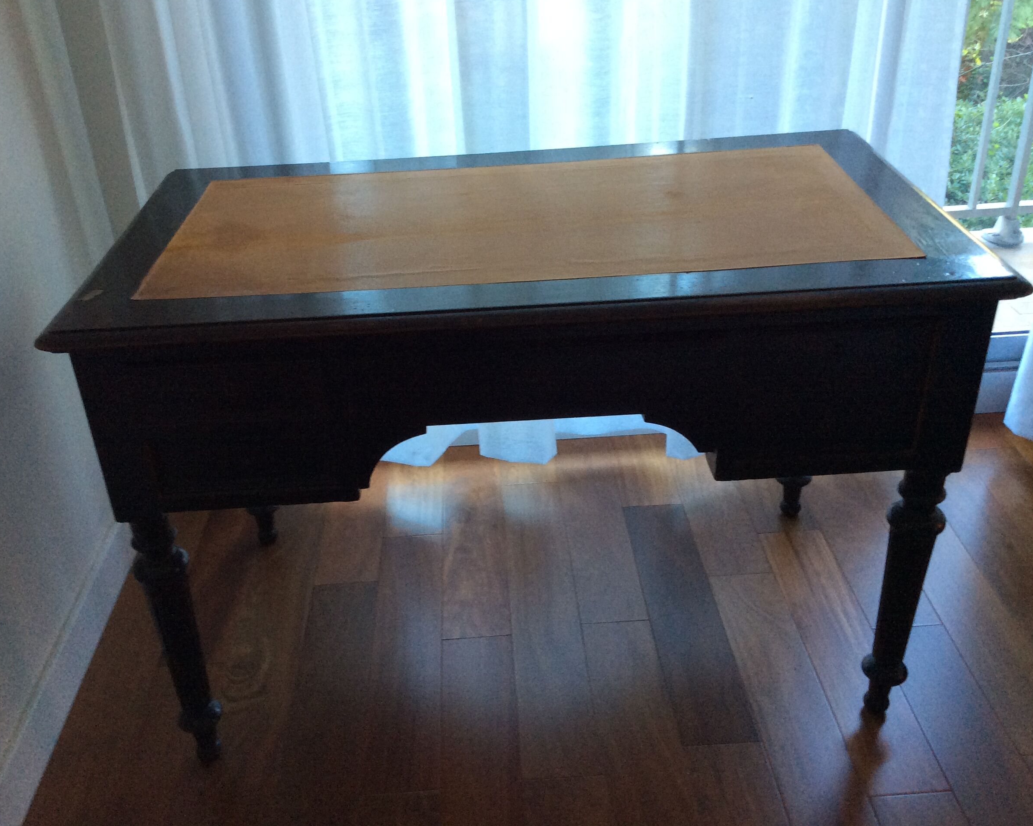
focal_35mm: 34
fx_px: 1039
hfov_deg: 52.8
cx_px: 489
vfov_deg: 43.4
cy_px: 409
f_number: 2.4
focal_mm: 3.3
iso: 100
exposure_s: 1/25
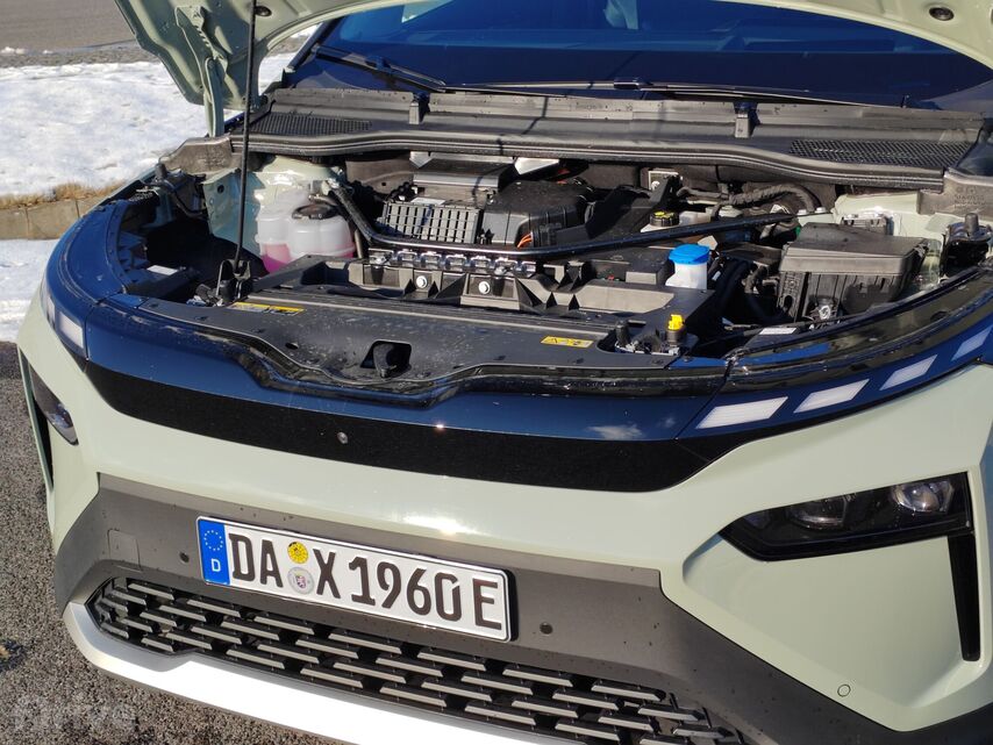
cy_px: 372
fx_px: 1549
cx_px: 496
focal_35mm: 54
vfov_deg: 27.0
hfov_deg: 35.5
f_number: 1.9
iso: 100
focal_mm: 5.52
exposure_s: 1/1100
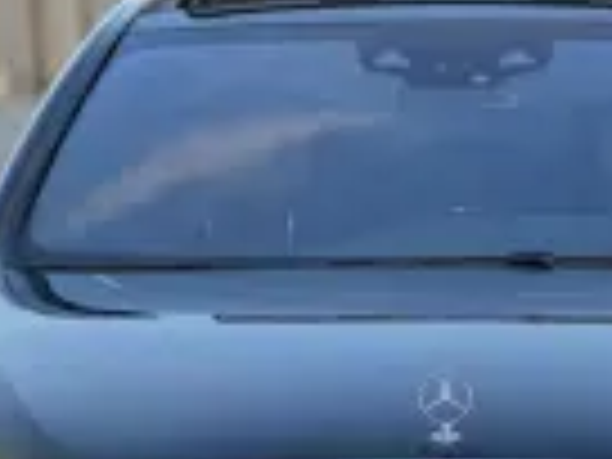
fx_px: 5622
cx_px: 464
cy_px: 450
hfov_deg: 6.2
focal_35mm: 318
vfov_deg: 4.7
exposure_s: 1/99
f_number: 2.8
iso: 64
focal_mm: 15.66
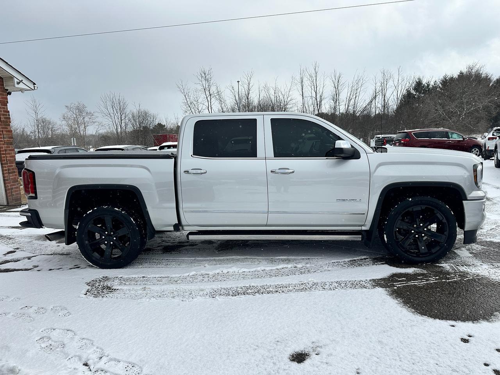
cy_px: 188
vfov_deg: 56.8
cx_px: 250
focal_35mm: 24
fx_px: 347
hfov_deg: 71.6
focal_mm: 6.86
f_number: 1.78
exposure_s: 1/8929
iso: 80
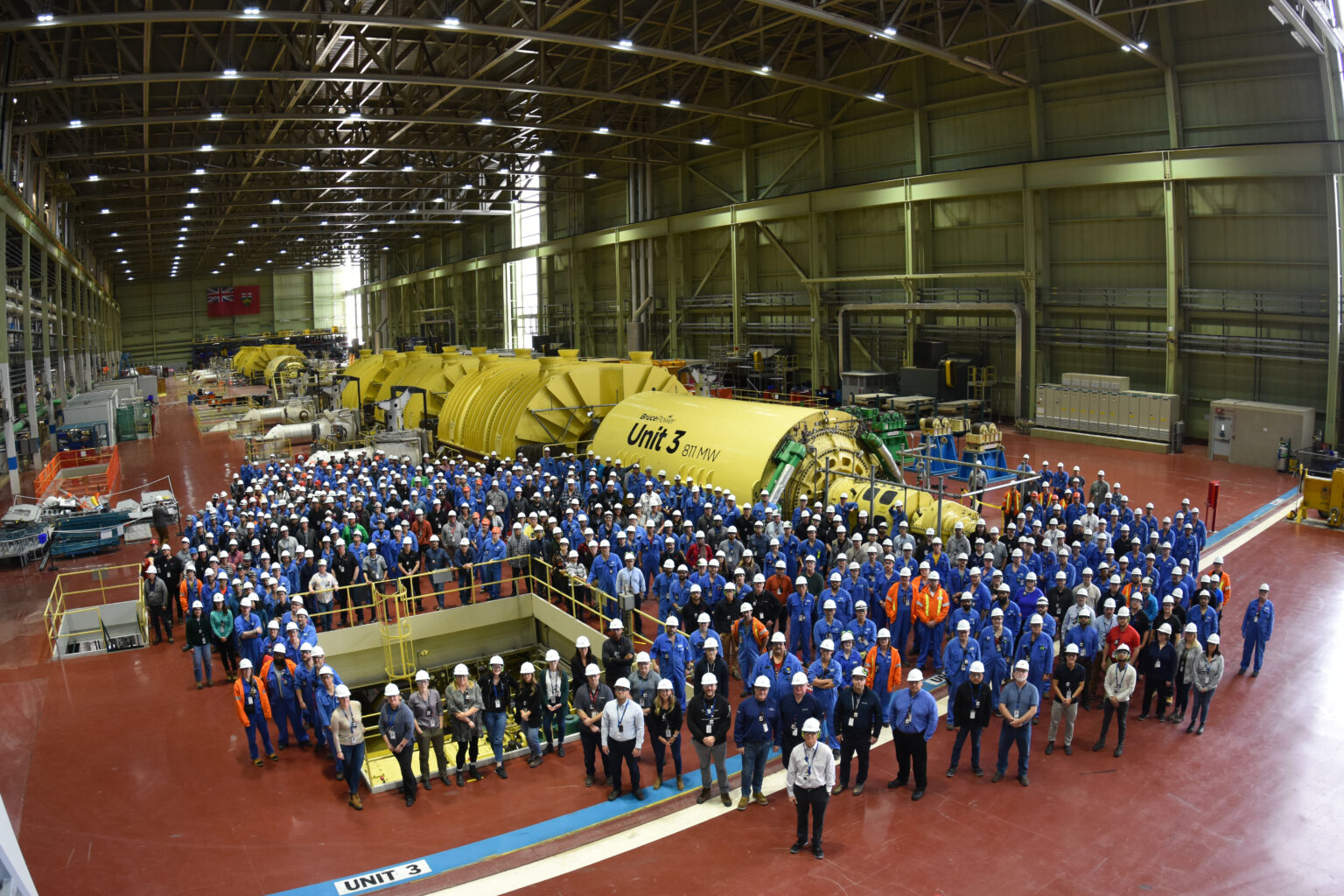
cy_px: 448
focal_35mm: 22
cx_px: 672
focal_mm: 15
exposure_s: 1/60
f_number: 4.5
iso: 1000
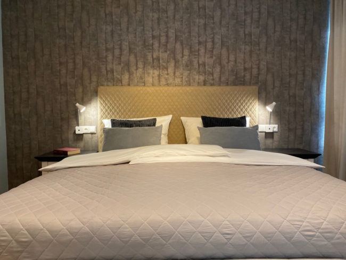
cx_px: 173
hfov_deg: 67.3
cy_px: 130
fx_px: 260
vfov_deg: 53.1
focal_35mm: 26
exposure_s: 1/50
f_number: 1.8
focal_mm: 4.25
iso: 200
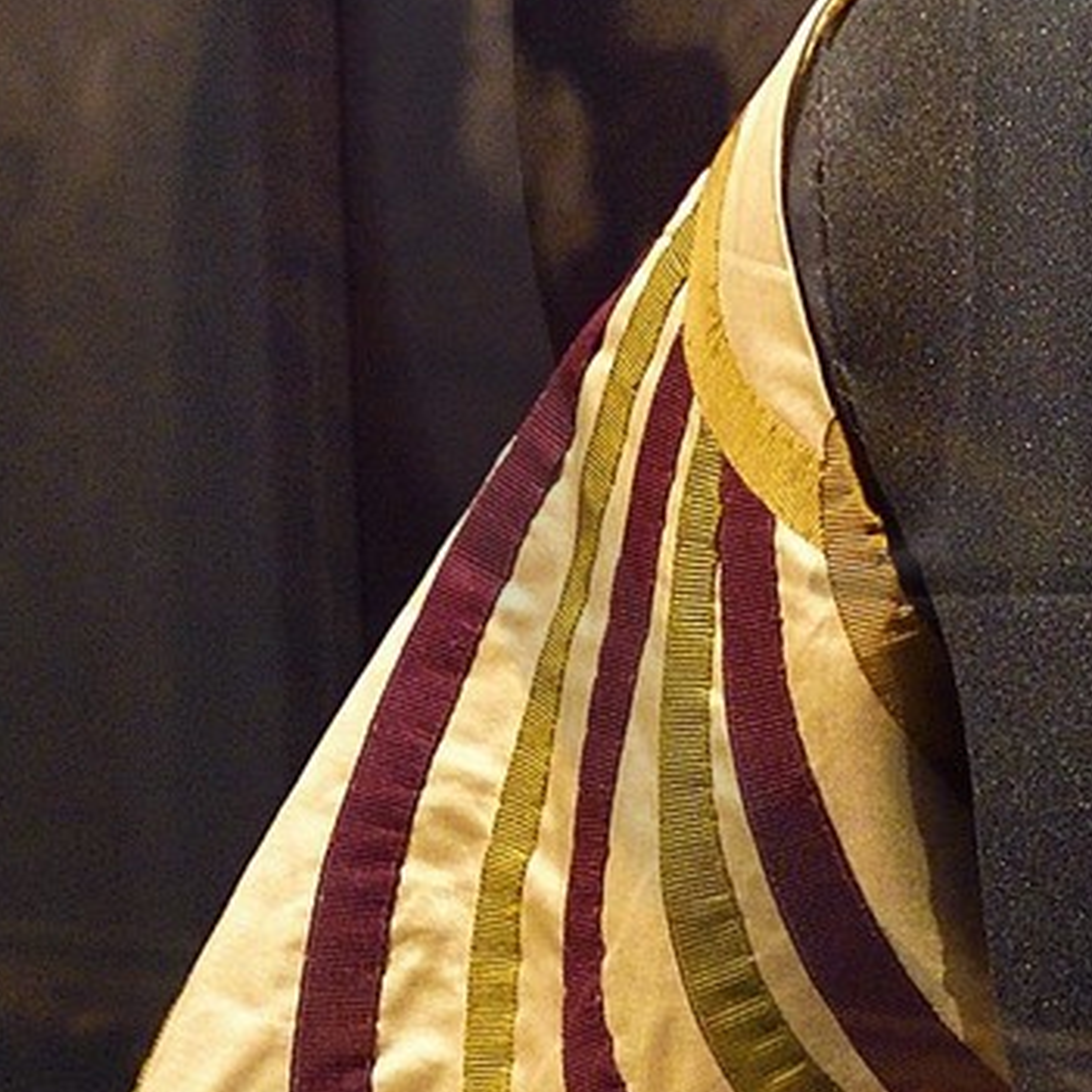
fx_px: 5389
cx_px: 1801
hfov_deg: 11.0
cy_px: 26
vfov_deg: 11.5
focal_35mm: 151
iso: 1600
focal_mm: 26
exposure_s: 1/8
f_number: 6.3
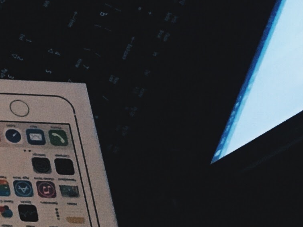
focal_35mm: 155
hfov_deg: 10.9
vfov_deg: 9.6
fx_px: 1357
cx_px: -418
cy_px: 128
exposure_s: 1/17
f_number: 2.2
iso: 400
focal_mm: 4.15
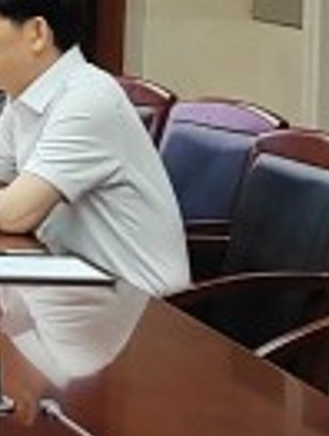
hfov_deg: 6.4
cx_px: -655
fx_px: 2686
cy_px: 37
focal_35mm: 213
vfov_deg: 9.2
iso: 171
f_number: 1.9
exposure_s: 1/100
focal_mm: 5.52
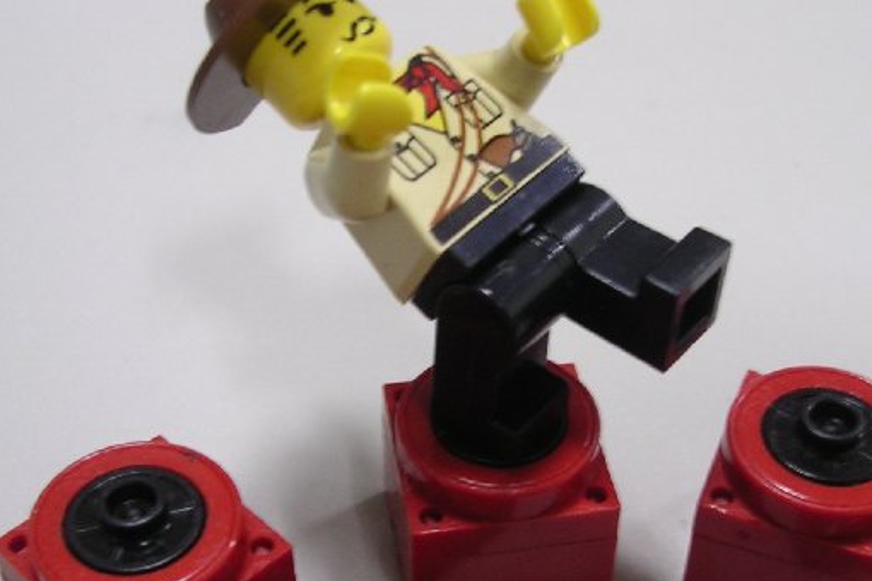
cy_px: 390
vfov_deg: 21.8
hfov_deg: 32.4
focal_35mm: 62
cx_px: 463
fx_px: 1502
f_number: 2.8
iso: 101
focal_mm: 5.8
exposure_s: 1/3.8
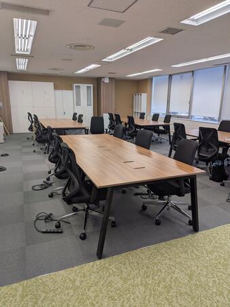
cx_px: 115
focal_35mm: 24
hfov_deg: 56.9
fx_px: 212
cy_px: 154
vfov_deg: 71.6
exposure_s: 1/1364
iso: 39
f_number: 1.7
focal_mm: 4.53
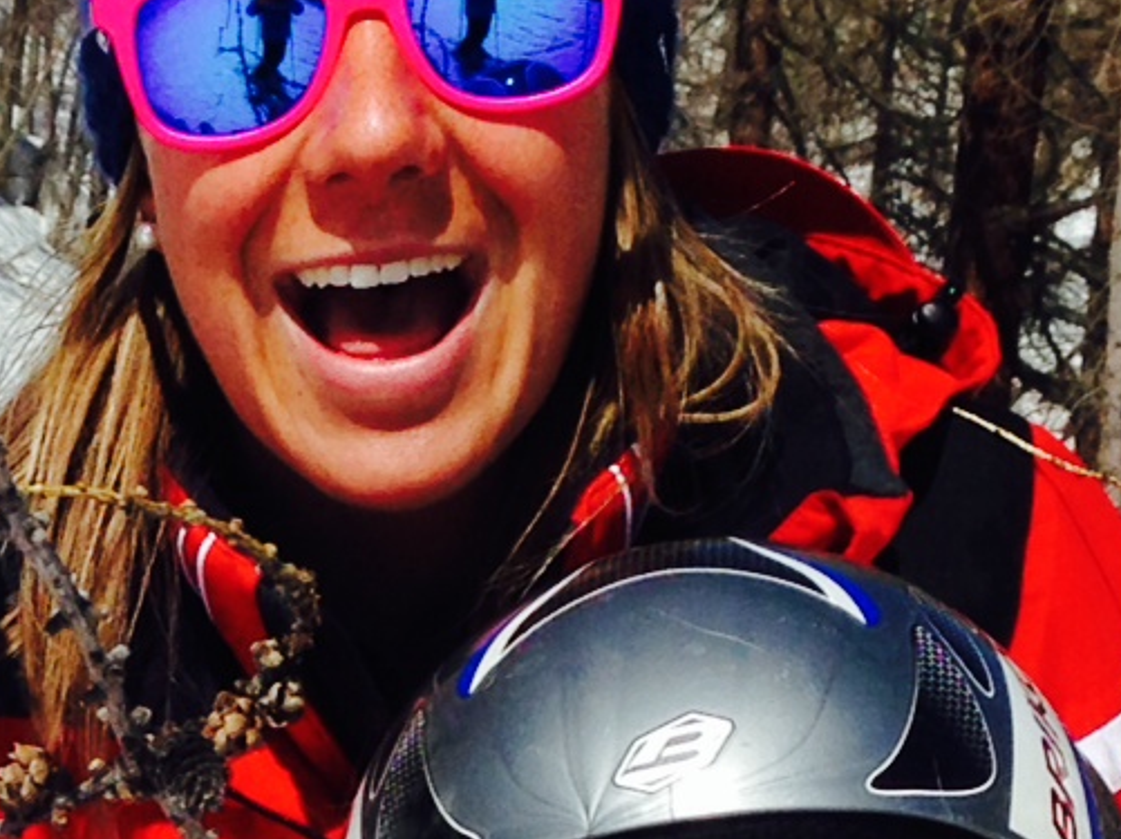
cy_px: 1166
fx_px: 4369
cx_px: 112
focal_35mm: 135
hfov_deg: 14.5
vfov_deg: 10.7
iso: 50
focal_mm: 4.12
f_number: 2.4
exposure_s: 1/4184
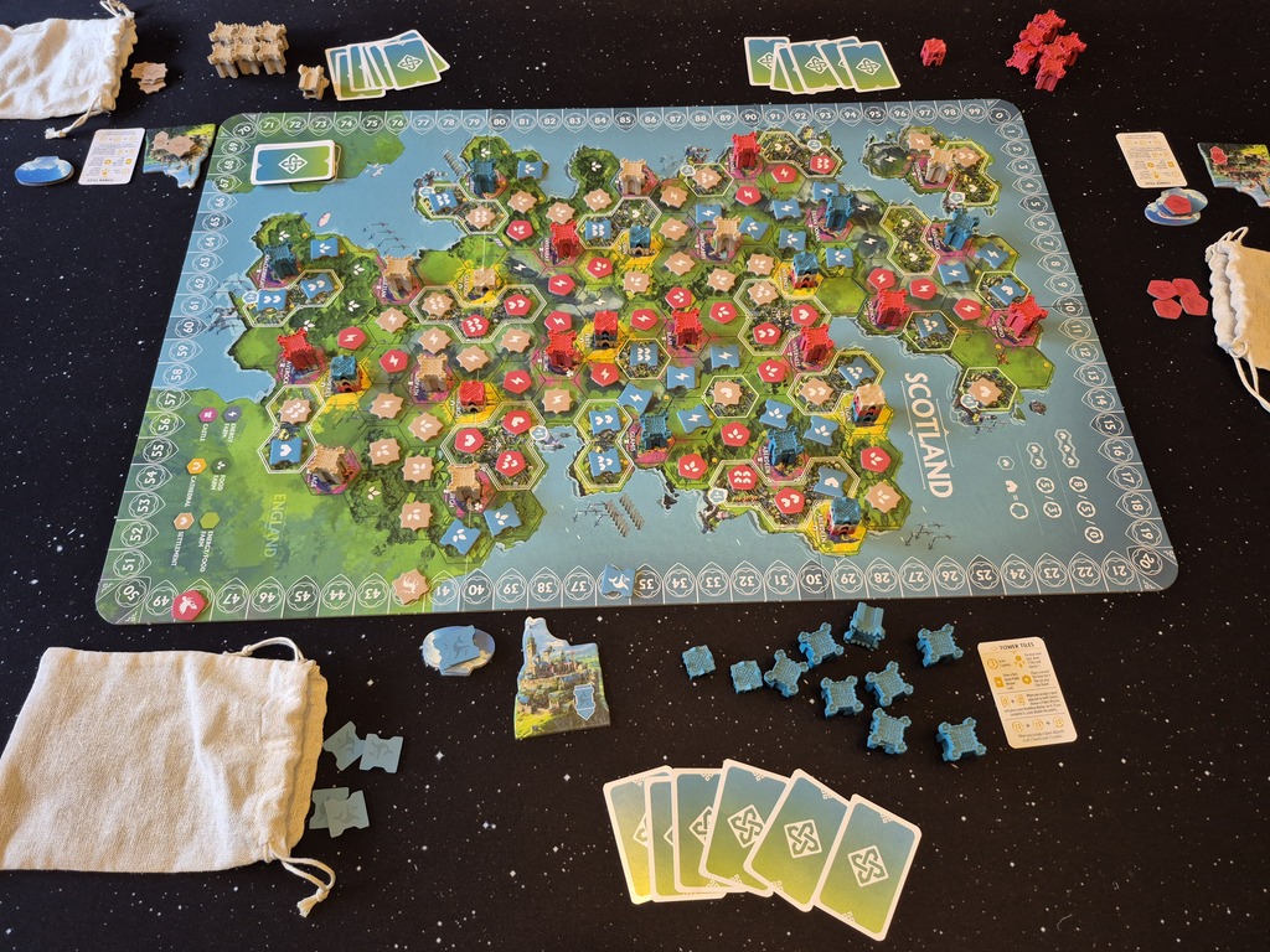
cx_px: 635
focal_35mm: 23
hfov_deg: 73.9
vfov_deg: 58.9
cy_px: 476
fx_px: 844
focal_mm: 5.4
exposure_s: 1/100
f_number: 1.8
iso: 400
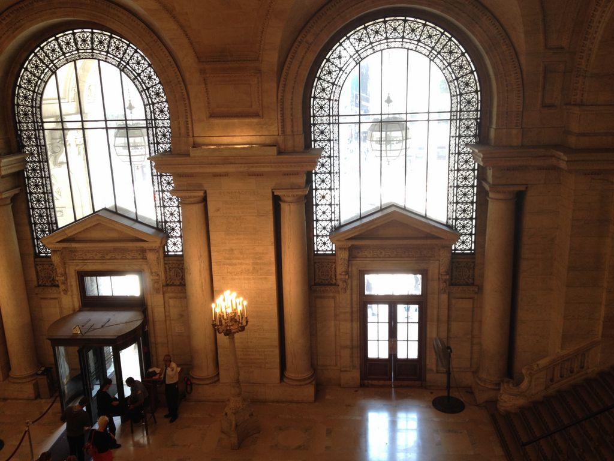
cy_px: 230
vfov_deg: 40.7
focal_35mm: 35
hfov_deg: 52.6
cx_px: 307
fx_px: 621
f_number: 2.4
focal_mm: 4.28
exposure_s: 1/20
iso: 64
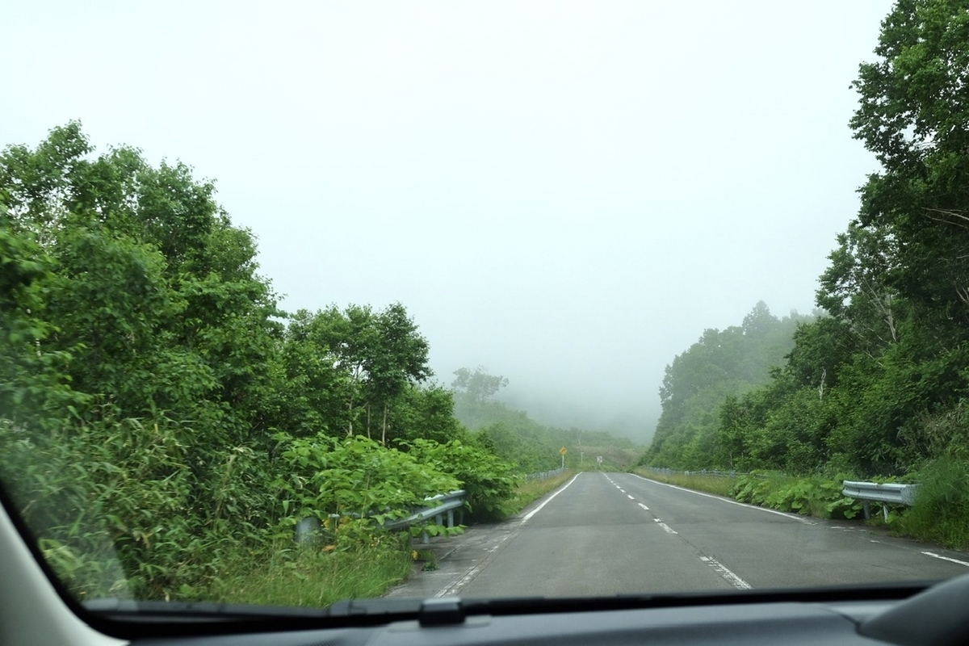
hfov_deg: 45.4
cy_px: 323
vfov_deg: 31.2
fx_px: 1157
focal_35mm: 43
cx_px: 484
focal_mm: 28.9
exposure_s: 1/350
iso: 400
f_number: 8
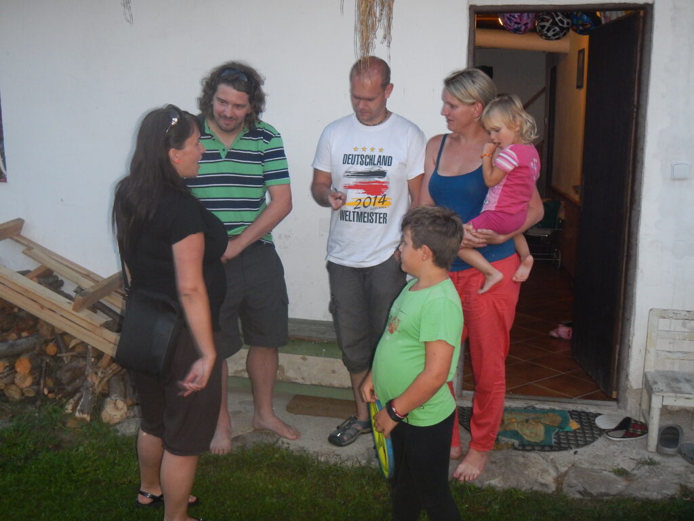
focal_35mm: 39
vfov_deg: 36.8
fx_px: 782
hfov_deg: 47.9
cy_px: 260
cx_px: 347
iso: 360
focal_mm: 7
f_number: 4
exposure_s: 1/30
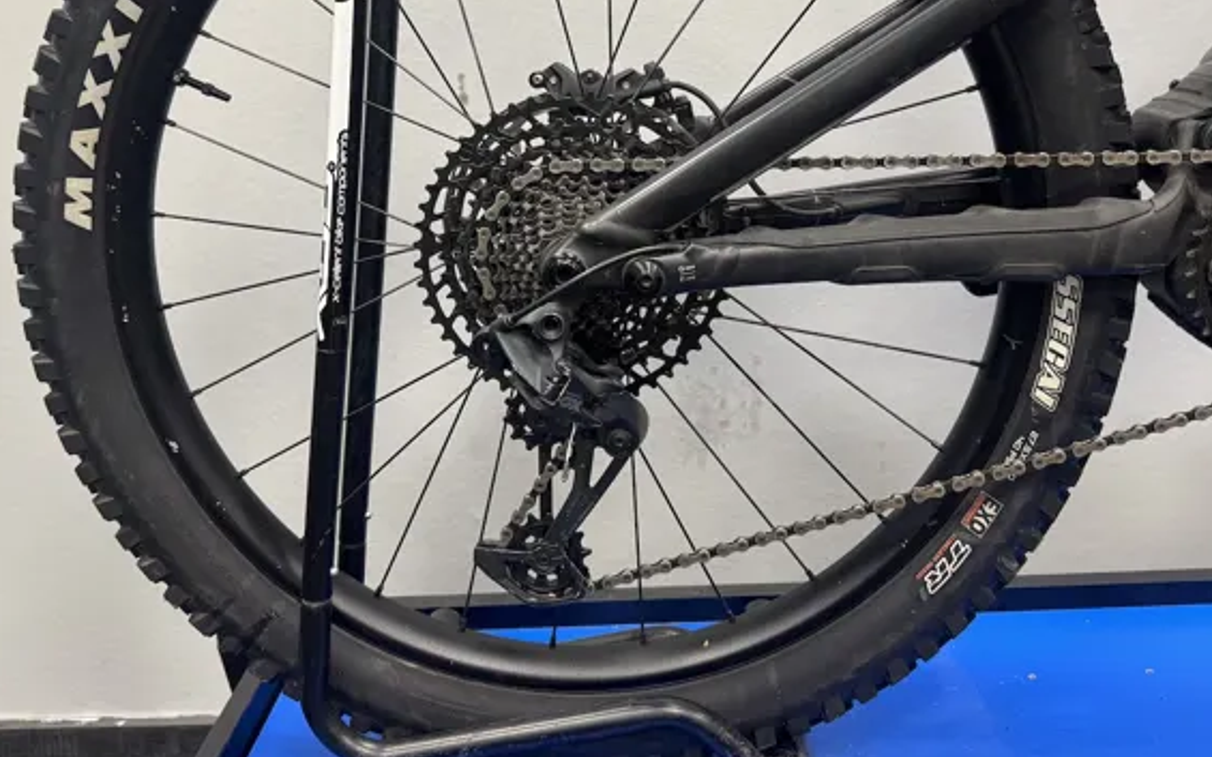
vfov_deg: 34.4
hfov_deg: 54.0
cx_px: 646
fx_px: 1189
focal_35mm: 36
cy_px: 169
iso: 200
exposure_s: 1/100
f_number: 1.78
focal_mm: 6.76
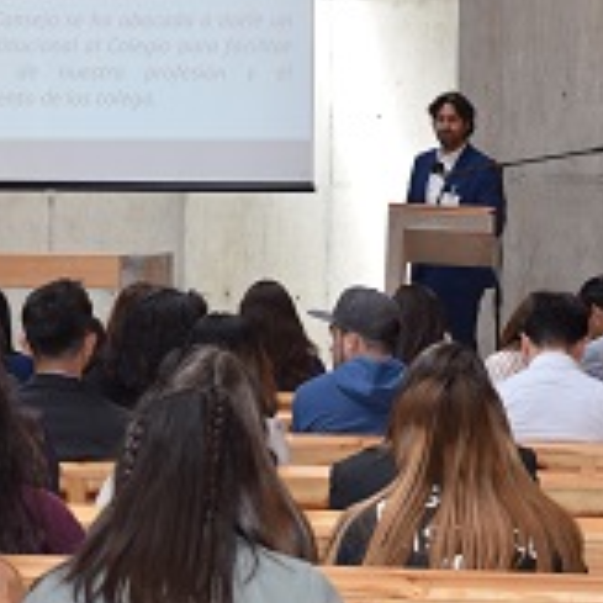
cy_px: 191
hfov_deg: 11.7
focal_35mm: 149
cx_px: 279
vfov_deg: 11.7
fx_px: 2939
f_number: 5.6
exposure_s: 1/125
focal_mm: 45
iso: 560
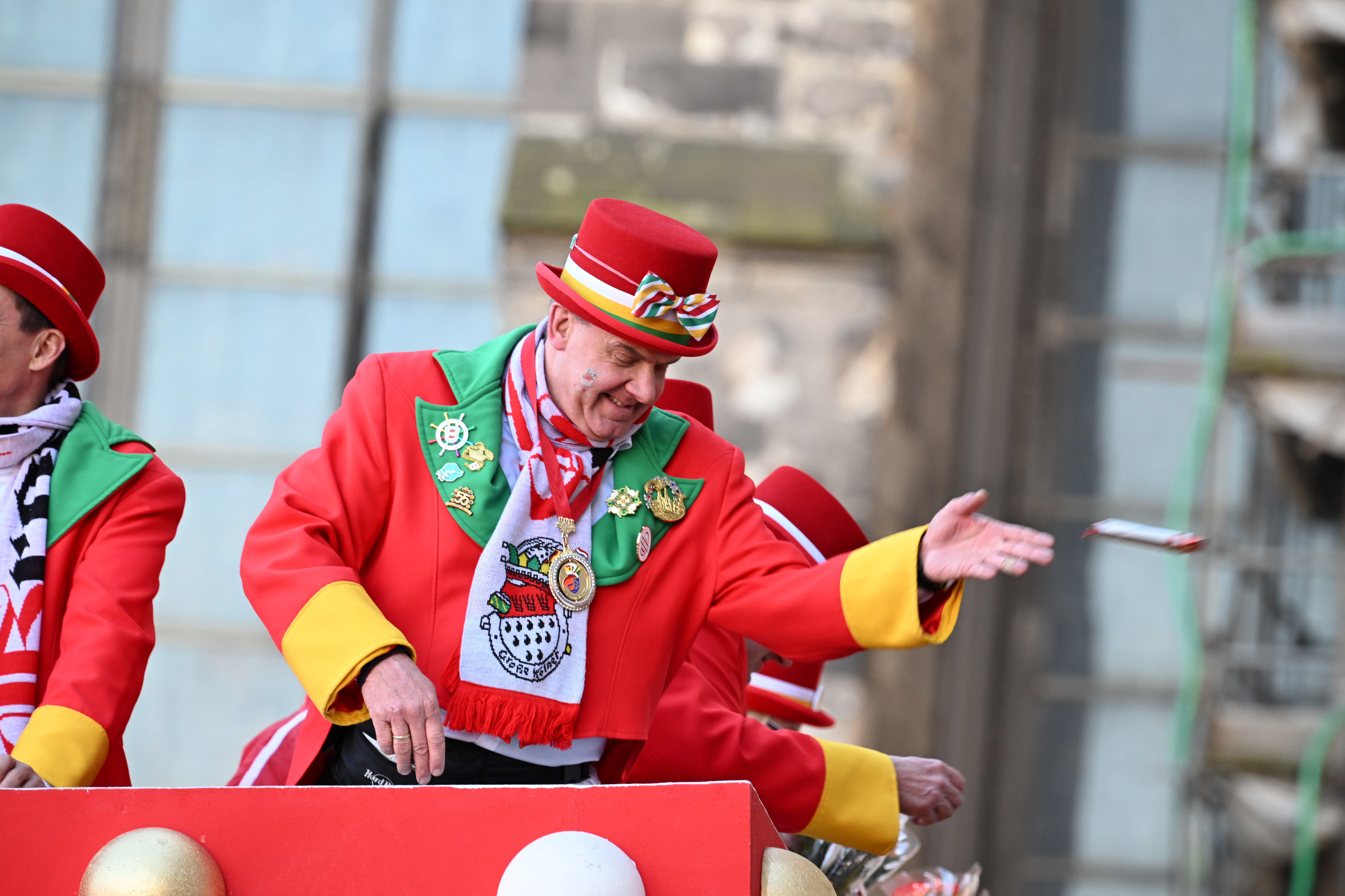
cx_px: 672
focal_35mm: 400
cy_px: 448
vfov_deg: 3.4
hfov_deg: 5.2
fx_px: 14943
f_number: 8
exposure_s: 1/200
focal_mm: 400
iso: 1250
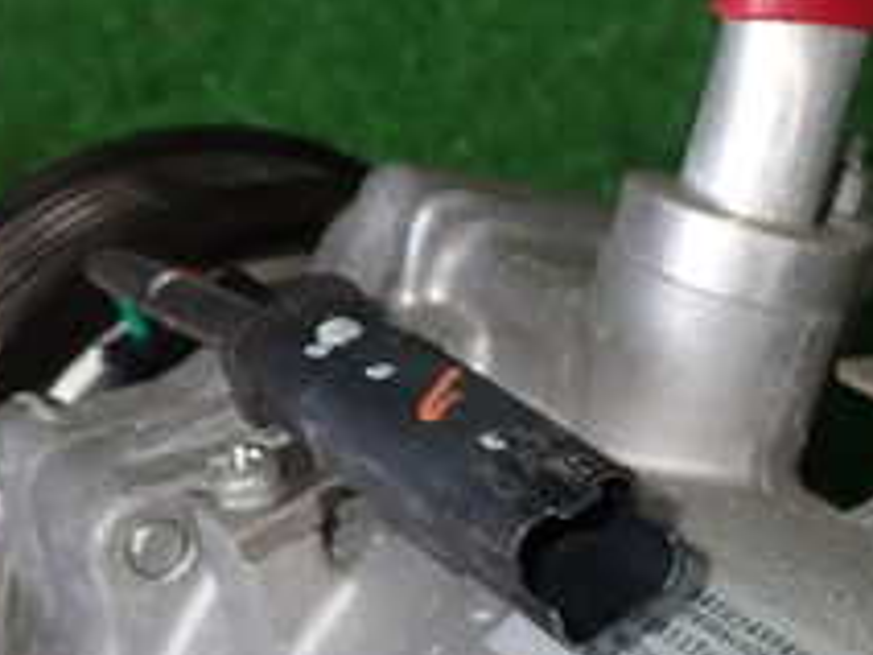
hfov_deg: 22.5
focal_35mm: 85
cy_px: 688
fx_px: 2144
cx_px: 778
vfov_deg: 16.9
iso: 100
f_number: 6.3
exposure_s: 1/30
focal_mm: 5.4
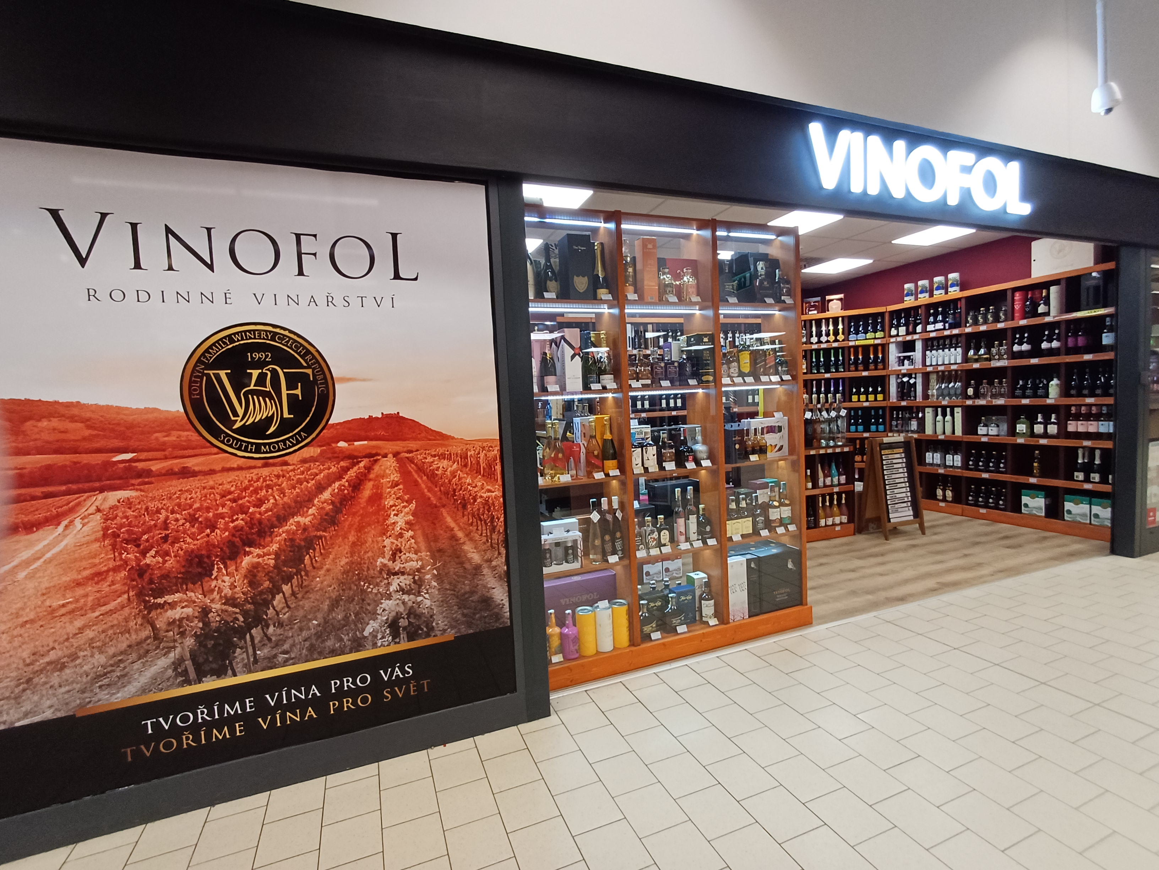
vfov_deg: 78.1
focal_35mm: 16
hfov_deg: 94.5
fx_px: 536
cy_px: 435
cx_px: 580
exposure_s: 1/50
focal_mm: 1.64
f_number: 2.2
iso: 125
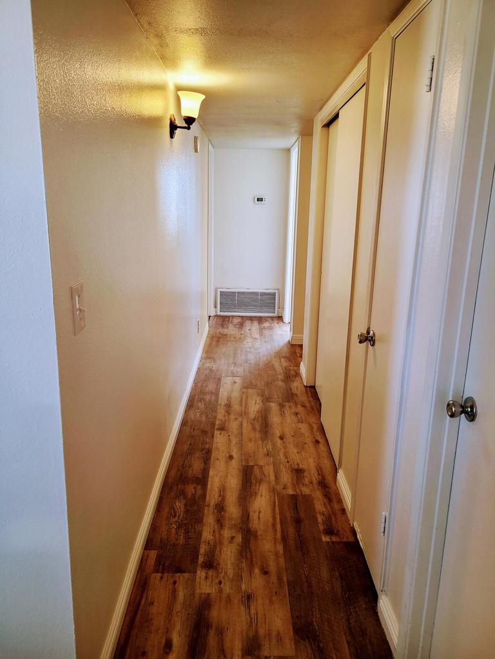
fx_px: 496
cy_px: 330
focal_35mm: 26
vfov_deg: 67.3
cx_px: 248
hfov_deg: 53.1
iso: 100
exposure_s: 1/60
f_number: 1.8
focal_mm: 5.4
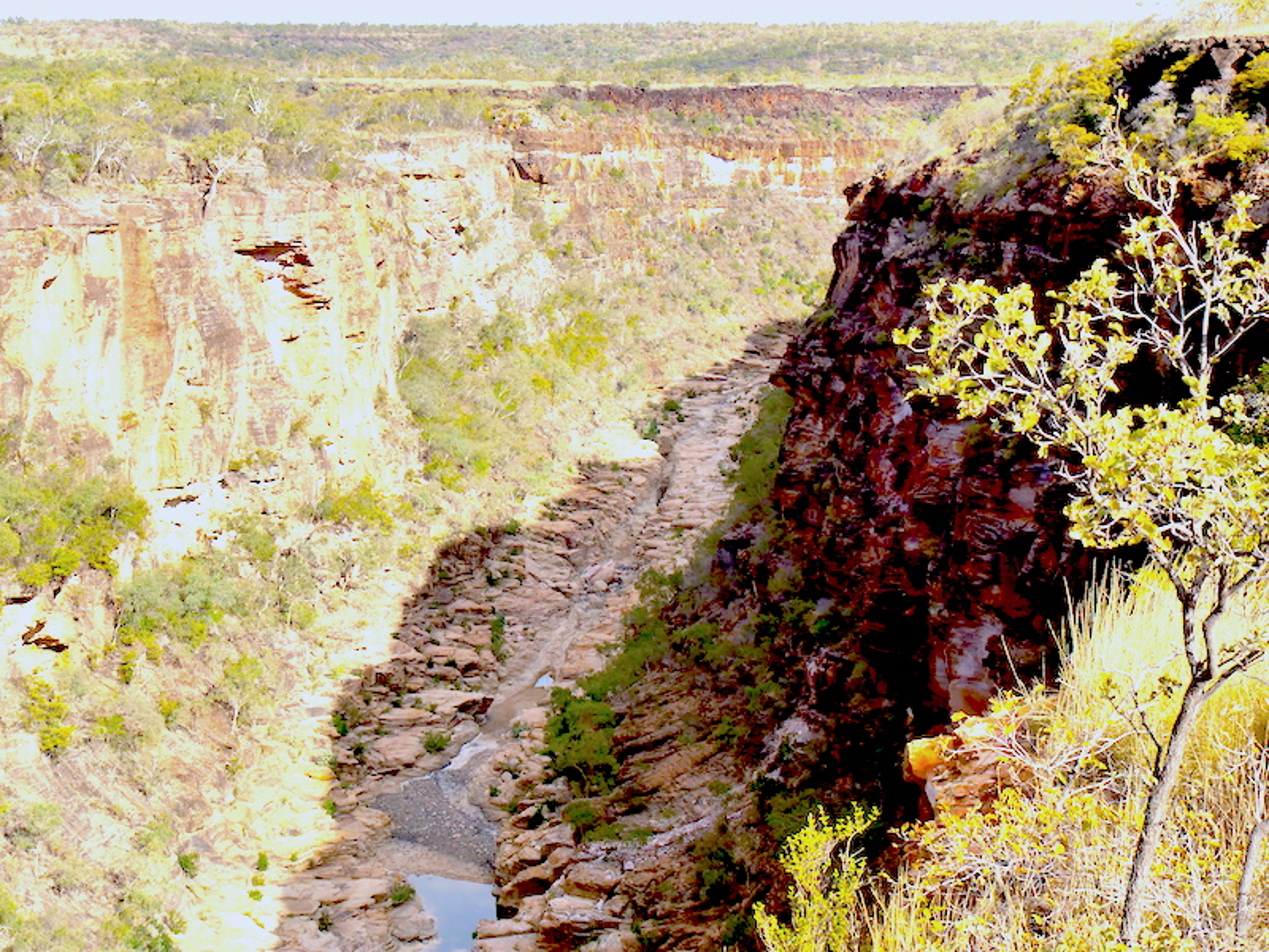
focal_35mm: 64
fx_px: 2346
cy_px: 476
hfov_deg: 30.3
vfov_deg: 22.9
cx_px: 634
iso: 200
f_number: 11
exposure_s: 1/400
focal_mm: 32
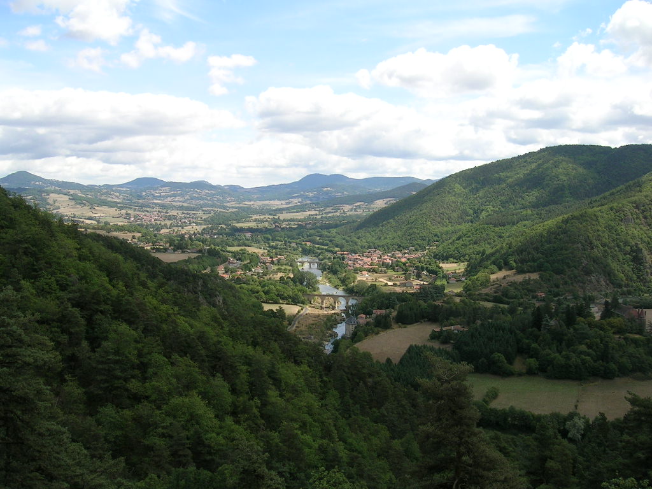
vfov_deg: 40.7
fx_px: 659
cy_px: 244
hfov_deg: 52.6
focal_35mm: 35
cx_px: 326
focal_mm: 5.4
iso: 50
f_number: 4.8
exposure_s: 1/305
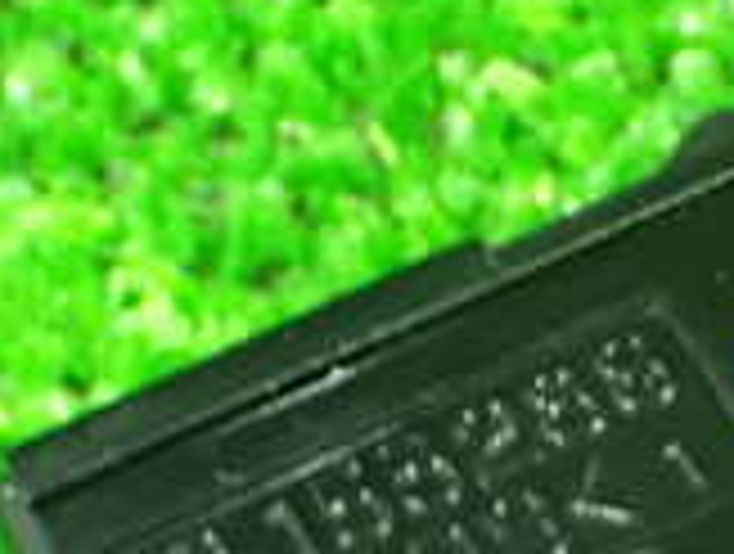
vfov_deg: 7.0
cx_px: 626
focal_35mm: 213
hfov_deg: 9.2
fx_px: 4526
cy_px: 667
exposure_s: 1/13
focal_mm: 10.35
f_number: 3.5
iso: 1600
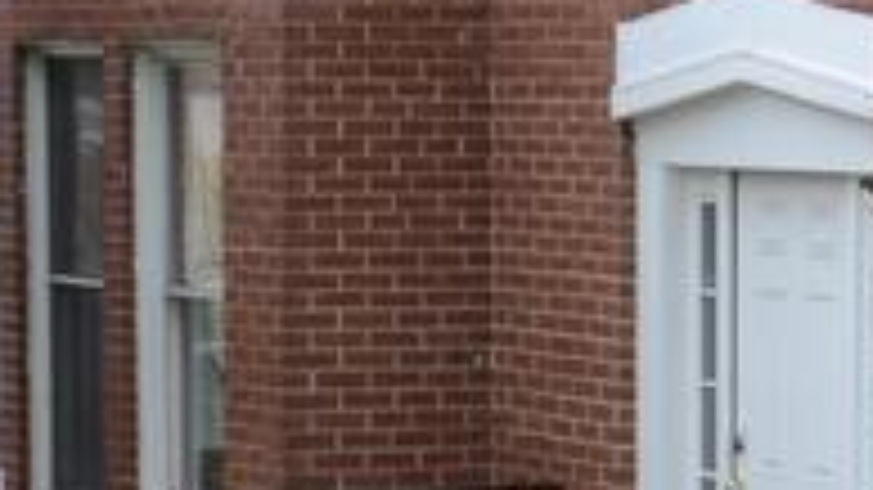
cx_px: 1184
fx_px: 4860
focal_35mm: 210
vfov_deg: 5.8
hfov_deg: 10.0
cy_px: 285
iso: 100
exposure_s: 1/160
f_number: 6.3
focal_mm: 18
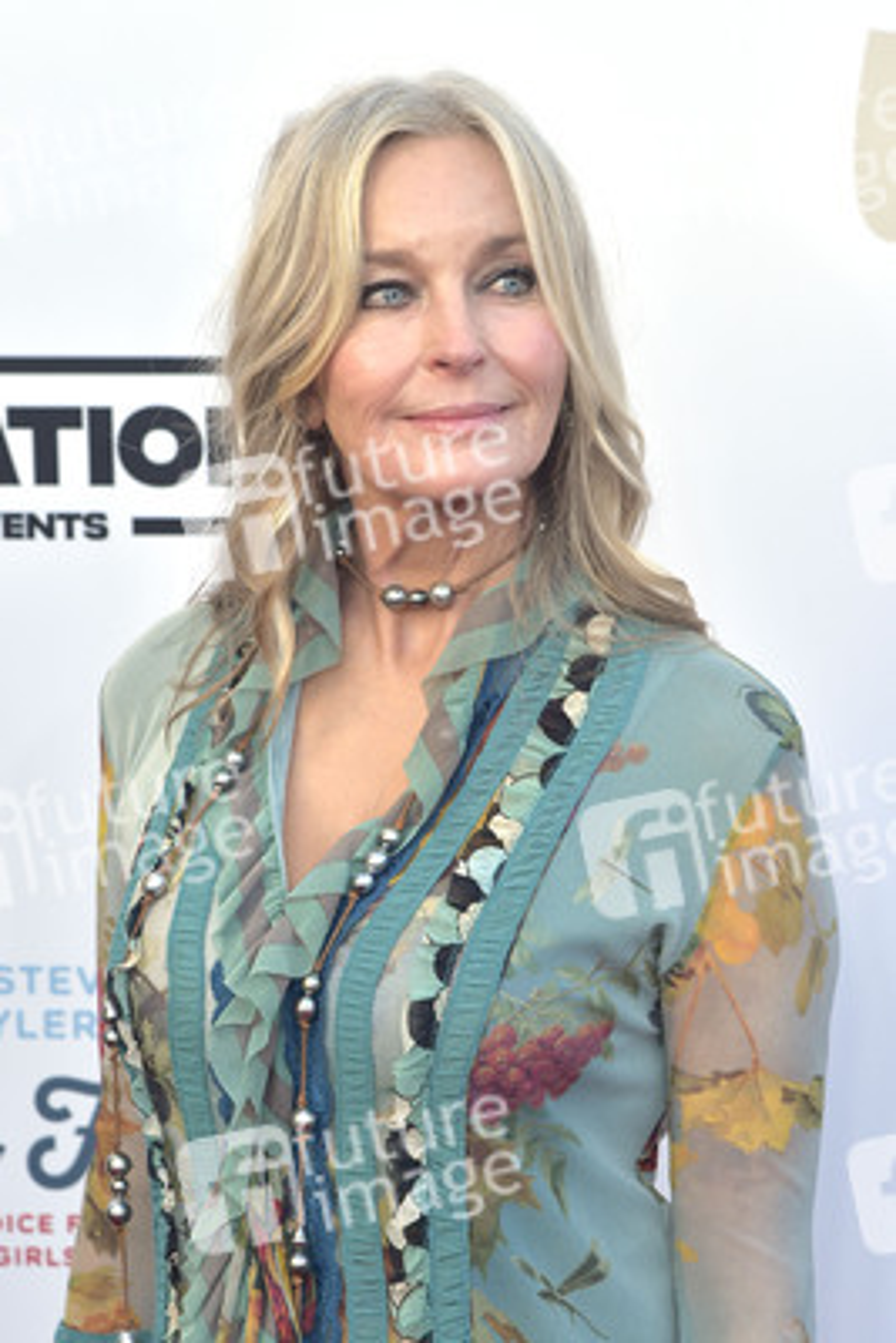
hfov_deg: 12.2
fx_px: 4177
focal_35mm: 112
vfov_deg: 18.3
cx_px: 448
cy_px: 672
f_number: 6.3
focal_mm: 112
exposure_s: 1/250
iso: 400
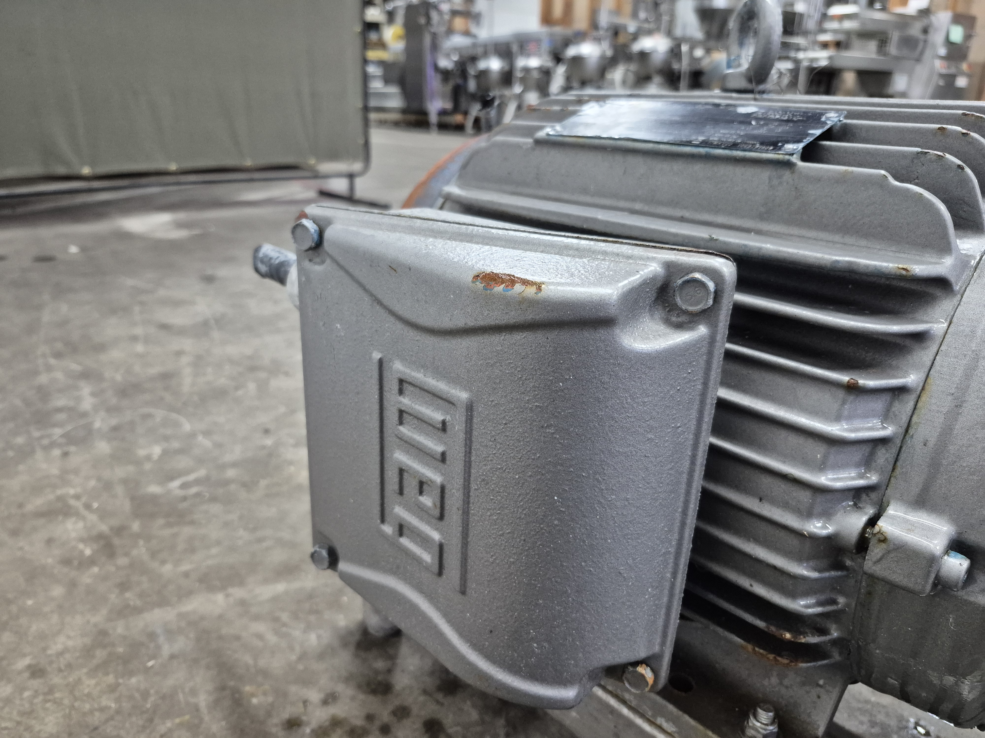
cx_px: 492
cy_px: 369
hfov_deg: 73.9
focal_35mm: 23
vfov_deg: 58.9
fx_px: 654
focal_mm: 5.4
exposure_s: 1/120
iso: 1000
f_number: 1.8
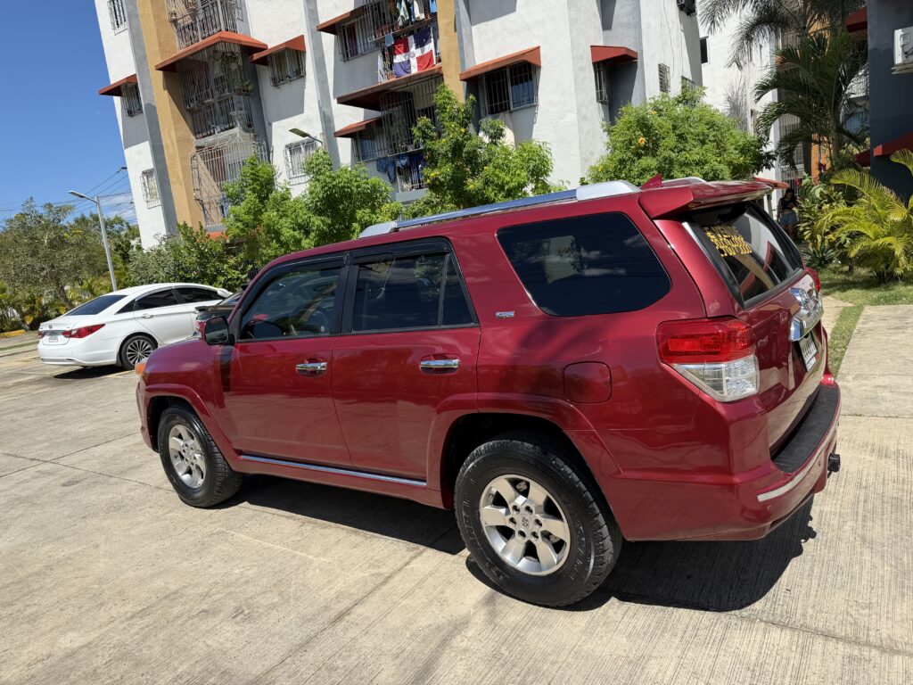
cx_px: 456
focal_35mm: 24
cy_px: 342
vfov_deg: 56.8
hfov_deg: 71.6
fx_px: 633
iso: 80
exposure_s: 1/3953
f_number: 1.78
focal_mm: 6.76
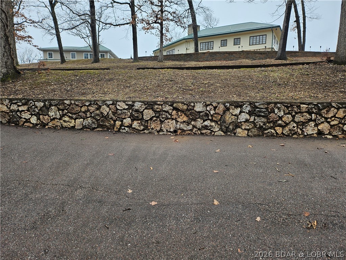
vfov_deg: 56.8
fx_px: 240
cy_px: 130
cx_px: 173
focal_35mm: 24
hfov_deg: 71.6
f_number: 1.8
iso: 50
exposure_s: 1/370
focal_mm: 5
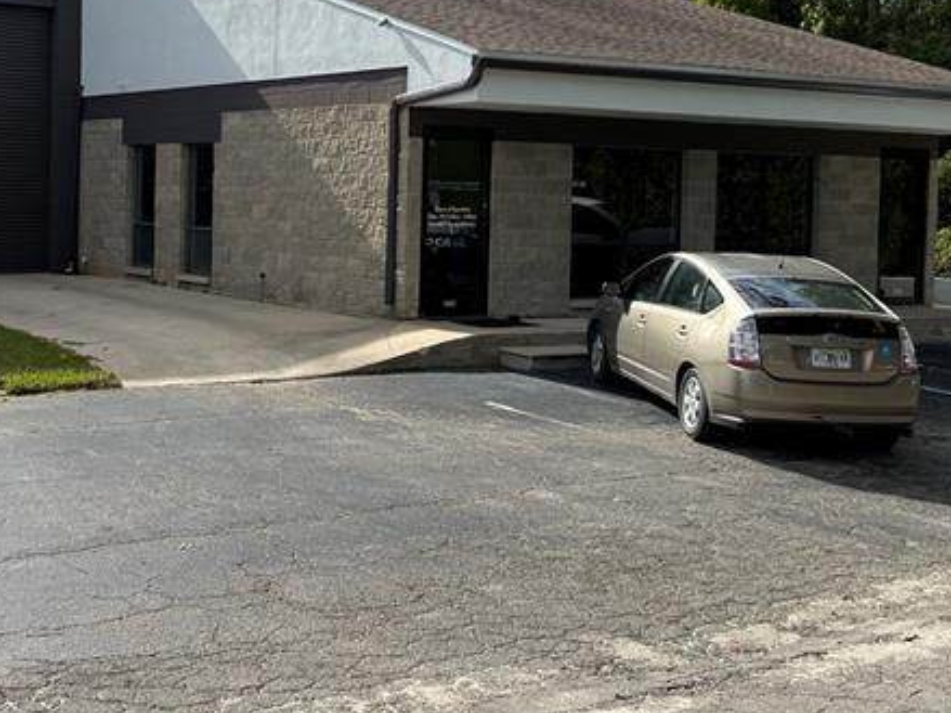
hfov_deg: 34.0
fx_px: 1538
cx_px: 301
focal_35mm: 56
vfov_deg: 25.9
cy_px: 212
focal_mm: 6.76
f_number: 1.78
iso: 80
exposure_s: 1/3759
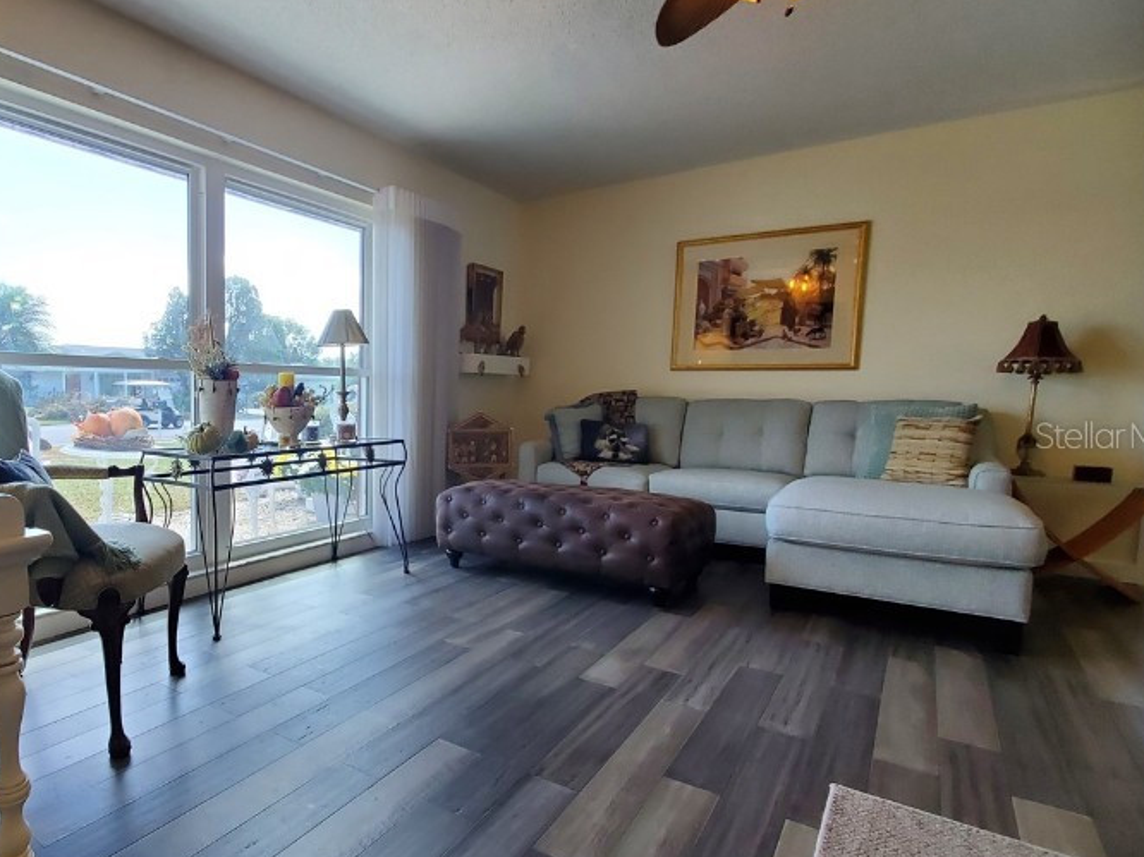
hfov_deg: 77.0
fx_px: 661
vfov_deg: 65.9
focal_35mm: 20
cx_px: 318
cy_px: 435
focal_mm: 1.8
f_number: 2.2
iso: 100
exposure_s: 1/60
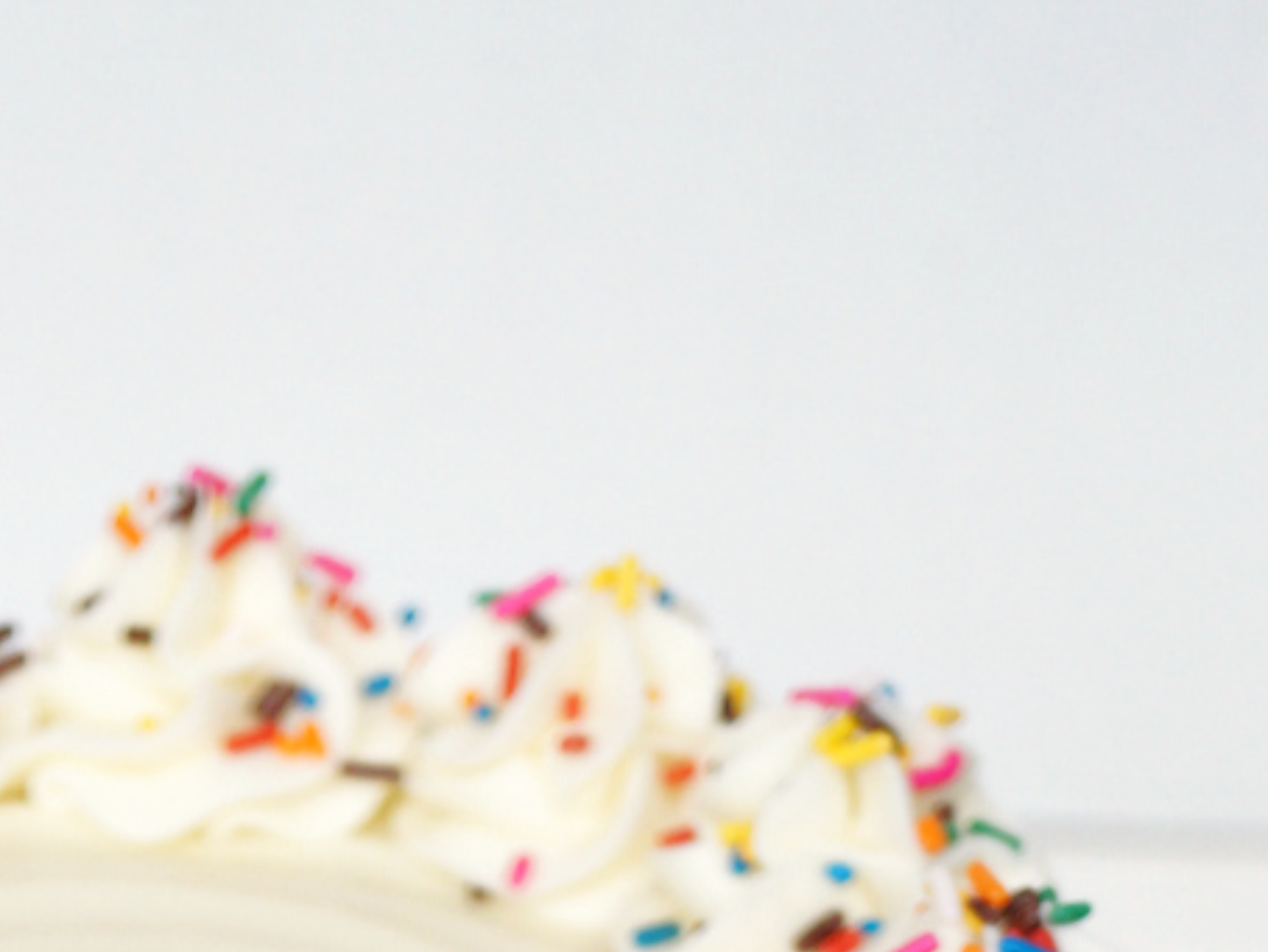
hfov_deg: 13.7
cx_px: 103
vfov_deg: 9.7
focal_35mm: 143
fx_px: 5241
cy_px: 1897
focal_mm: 30
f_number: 3.5
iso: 800
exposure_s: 1/50
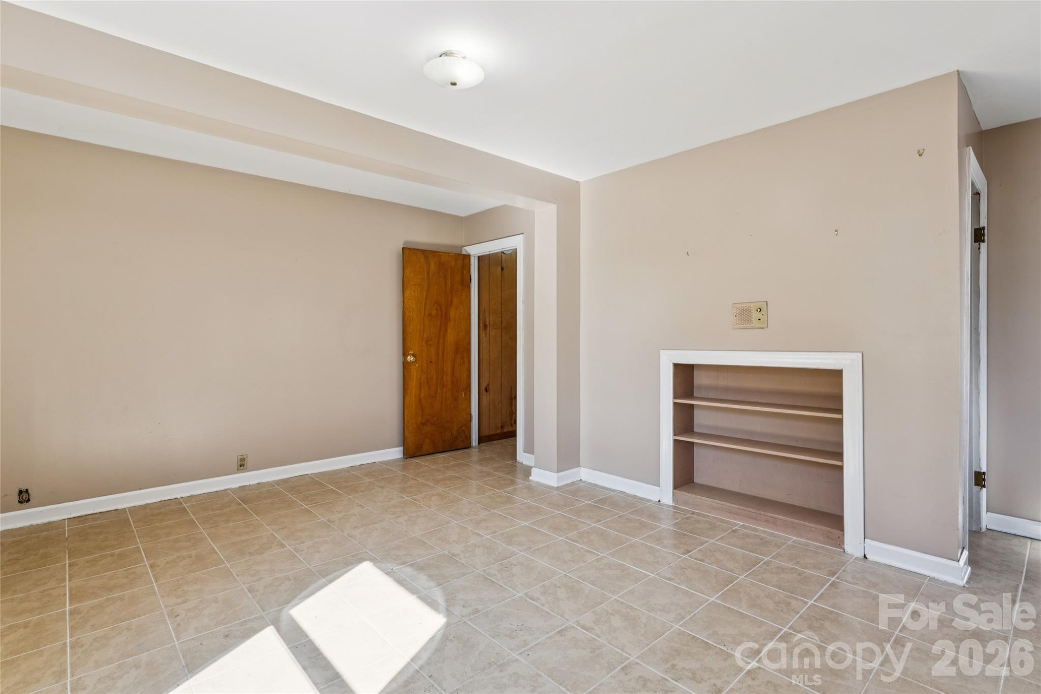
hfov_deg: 92.9
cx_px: 520
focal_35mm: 17
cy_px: 347
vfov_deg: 70.1
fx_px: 494
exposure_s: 1/5
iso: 100
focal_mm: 17.1
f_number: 11
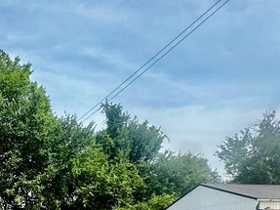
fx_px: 404
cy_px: 265
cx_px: -43
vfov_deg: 25.5
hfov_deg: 32.6
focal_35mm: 50
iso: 40
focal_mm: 2.22
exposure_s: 1/796
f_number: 2.2
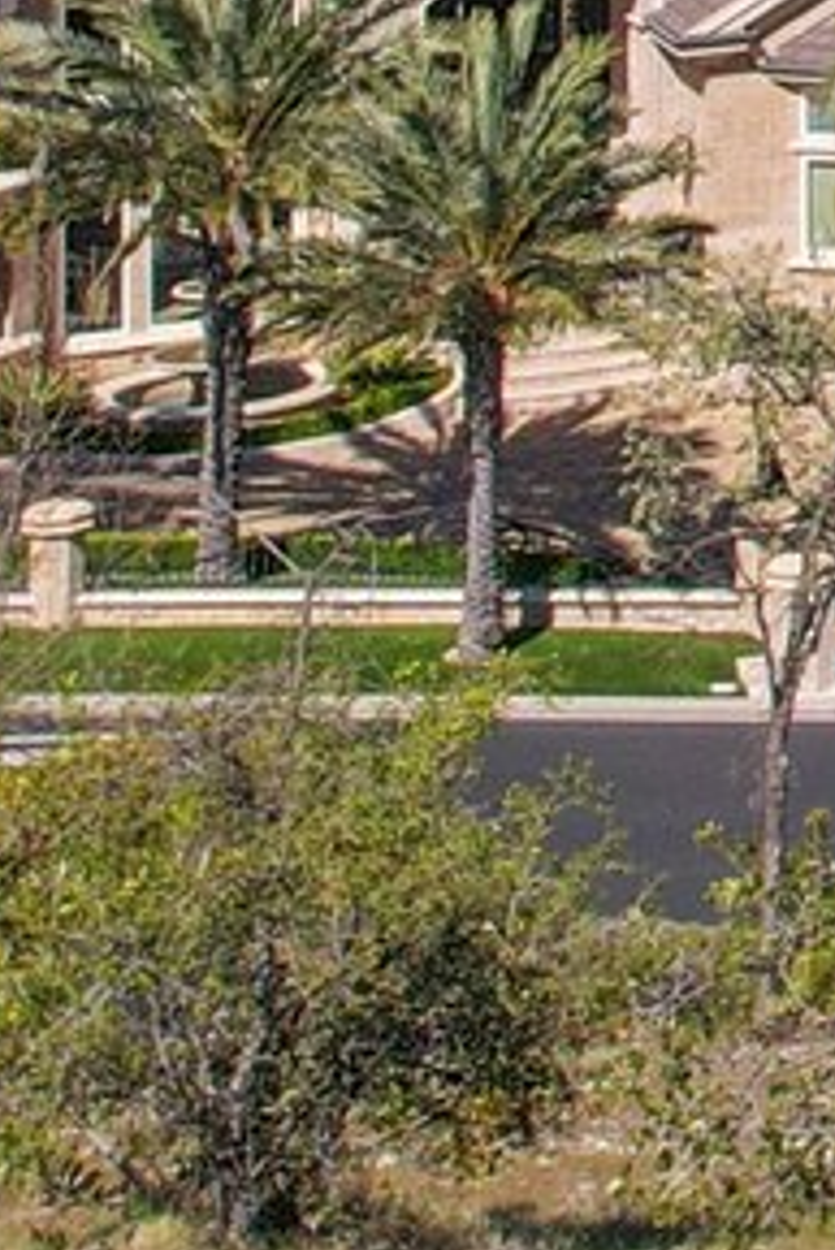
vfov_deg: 11.9
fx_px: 5421
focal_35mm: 156
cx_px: 3189
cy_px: -1153
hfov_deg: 7.0
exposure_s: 1/250
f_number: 2.8
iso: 100
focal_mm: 8.4
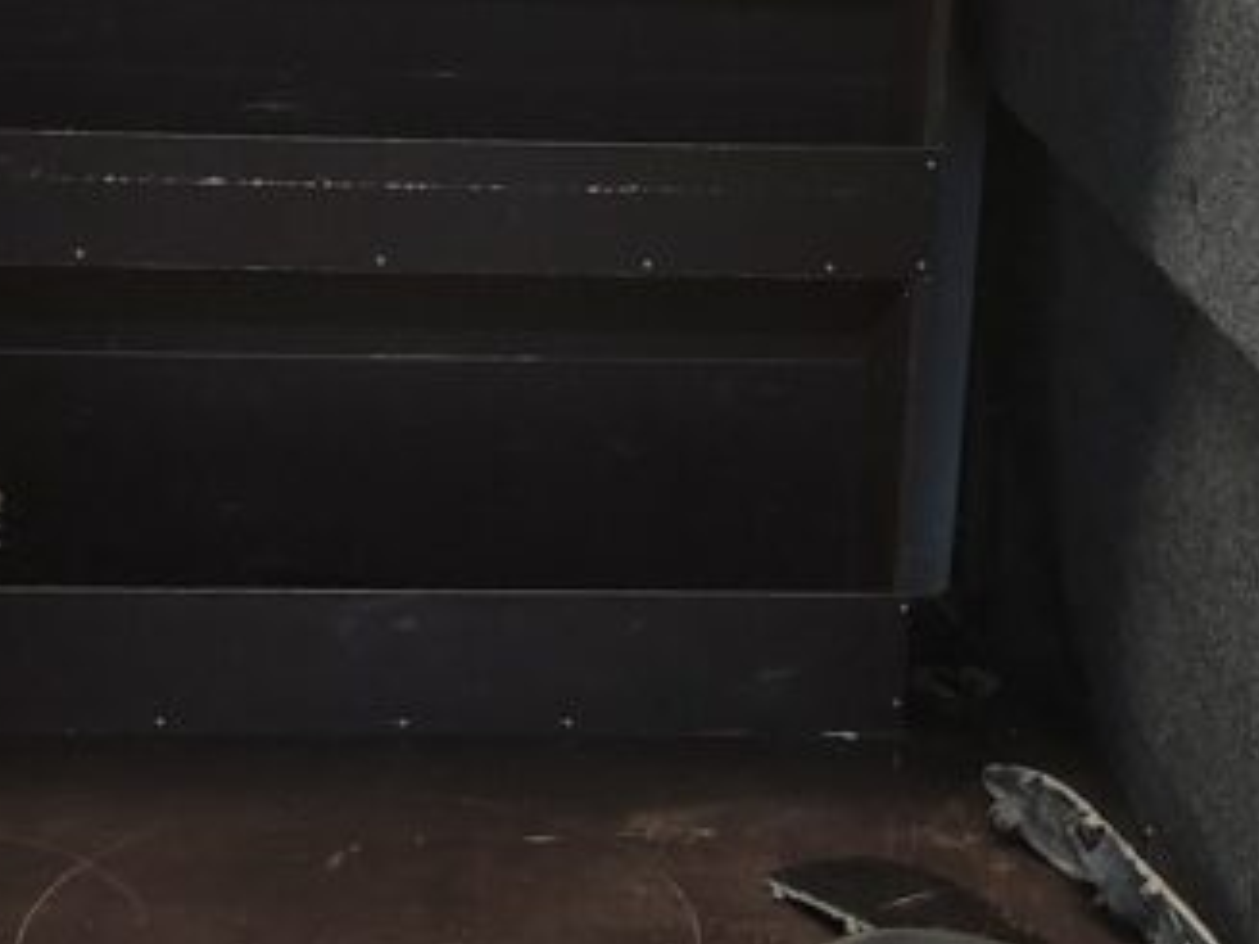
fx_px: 2618
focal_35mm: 72
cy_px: 790
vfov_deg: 20.1
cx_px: 616
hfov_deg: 27.0
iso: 320
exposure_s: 1/120
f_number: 1.8
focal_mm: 5.4
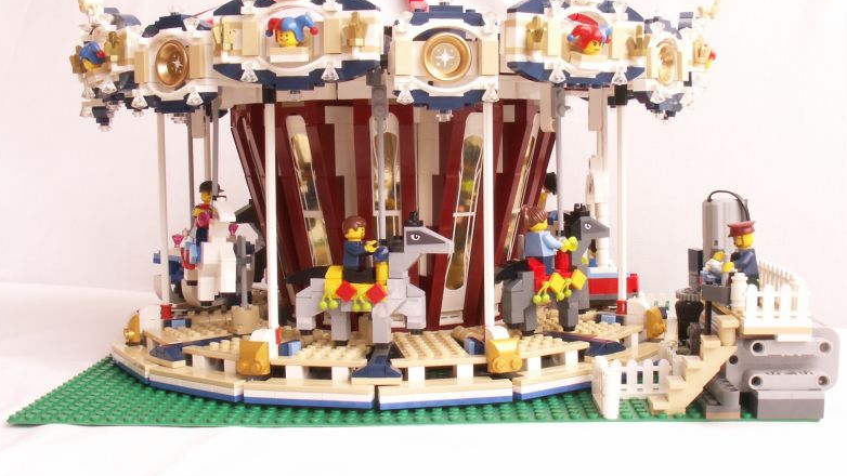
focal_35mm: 39
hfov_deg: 51.6
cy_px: 163
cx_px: 426
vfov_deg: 30.2
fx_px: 876
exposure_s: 1/13
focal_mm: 5.86
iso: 50
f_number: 8
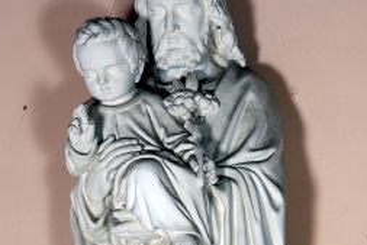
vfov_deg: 6.4
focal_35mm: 212
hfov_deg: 9.7
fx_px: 2162
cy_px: 313
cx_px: 177
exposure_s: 1/30
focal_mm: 70
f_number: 11
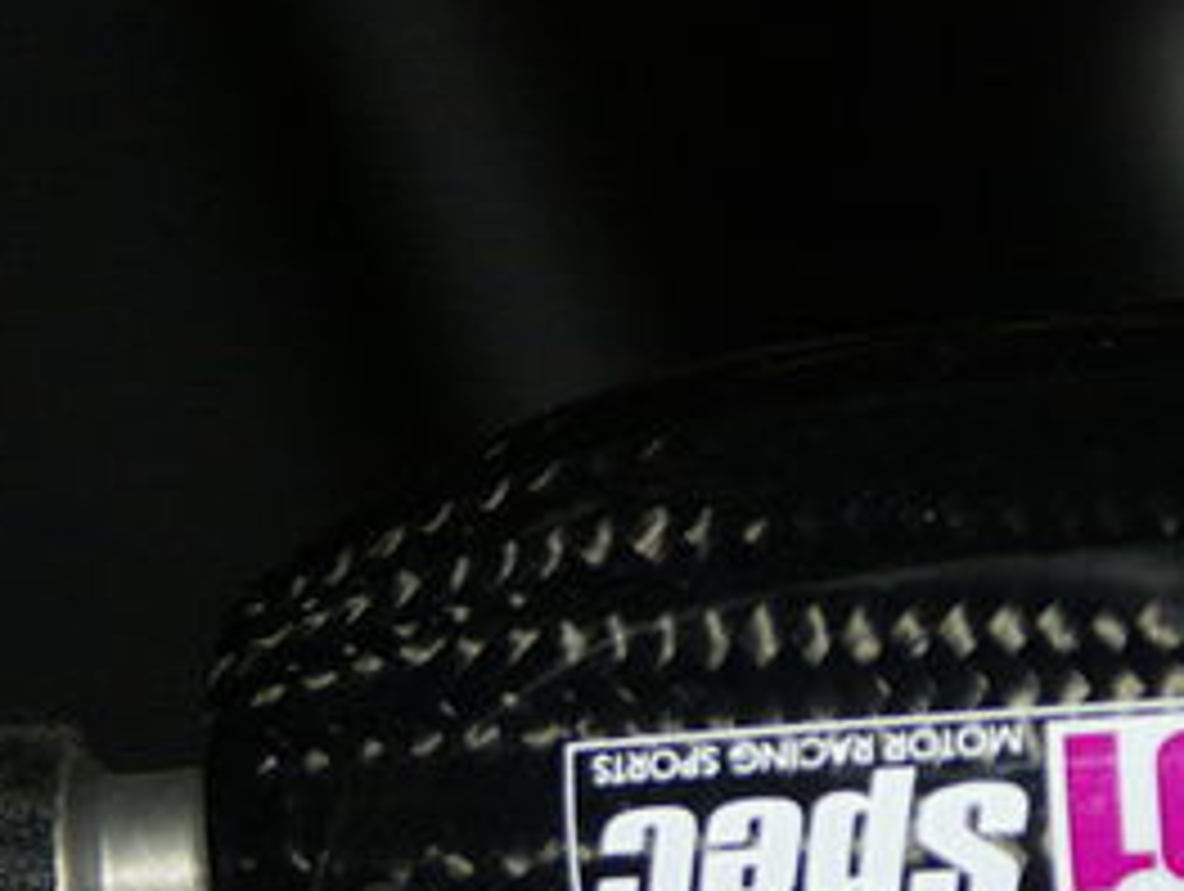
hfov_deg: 4.1
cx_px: 761
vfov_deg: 3.1
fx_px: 16646
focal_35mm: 486
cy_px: 742
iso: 200
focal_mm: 50.8
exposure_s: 1/200
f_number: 3.5
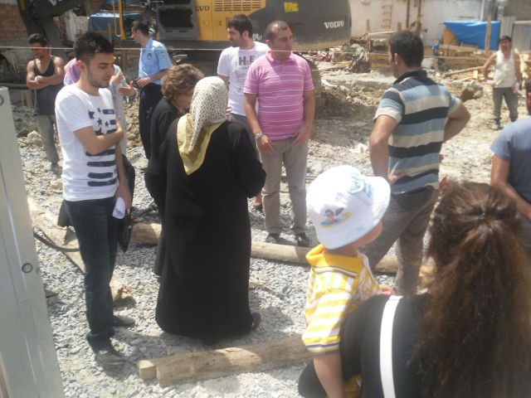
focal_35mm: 34
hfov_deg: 54.0
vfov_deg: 41.8
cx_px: 266
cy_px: 199
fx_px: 522
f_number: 8.1
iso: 80
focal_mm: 6
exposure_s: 1/90
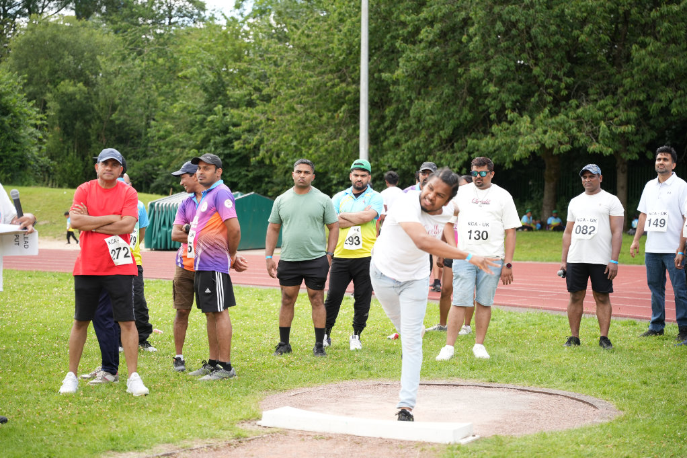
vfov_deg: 20.9
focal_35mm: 65
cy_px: 229
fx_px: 1242
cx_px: 344
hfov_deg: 30.9
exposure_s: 1/800
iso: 250
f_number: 2.8
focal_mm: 65.1
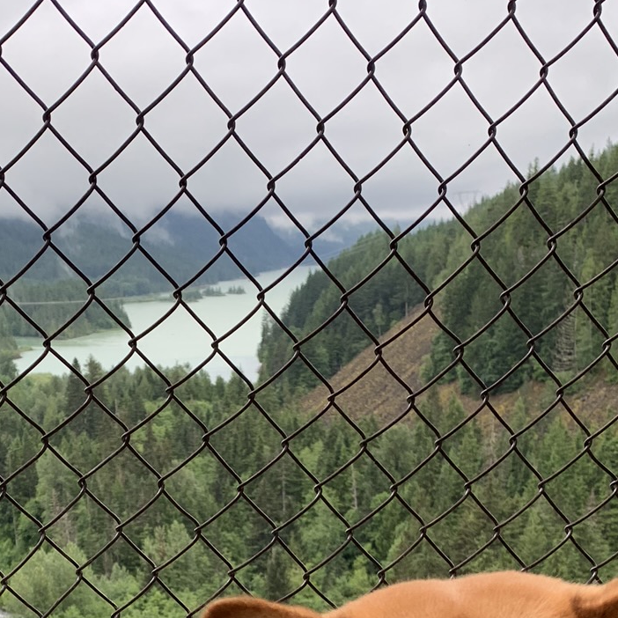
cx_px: 195
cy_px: 668
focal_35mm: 67
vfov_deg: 24.2
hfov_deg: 25.6
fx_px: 1353
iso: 25
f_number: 1.8
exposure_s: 1/210
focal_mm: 4.25
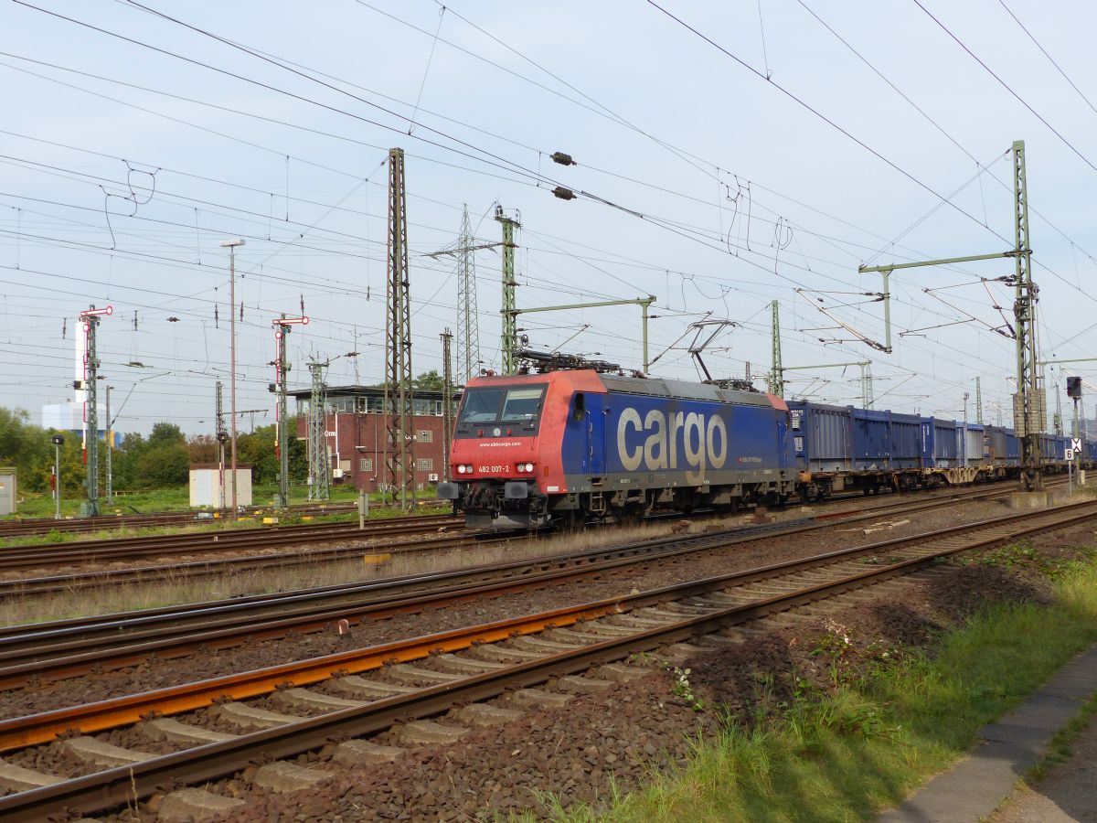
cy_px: 412
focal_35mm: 40
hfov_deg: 46.8
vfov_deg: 36.0
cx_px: 548
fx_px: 1268
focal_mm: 7.1
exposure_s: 1/800
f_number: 4
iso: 100
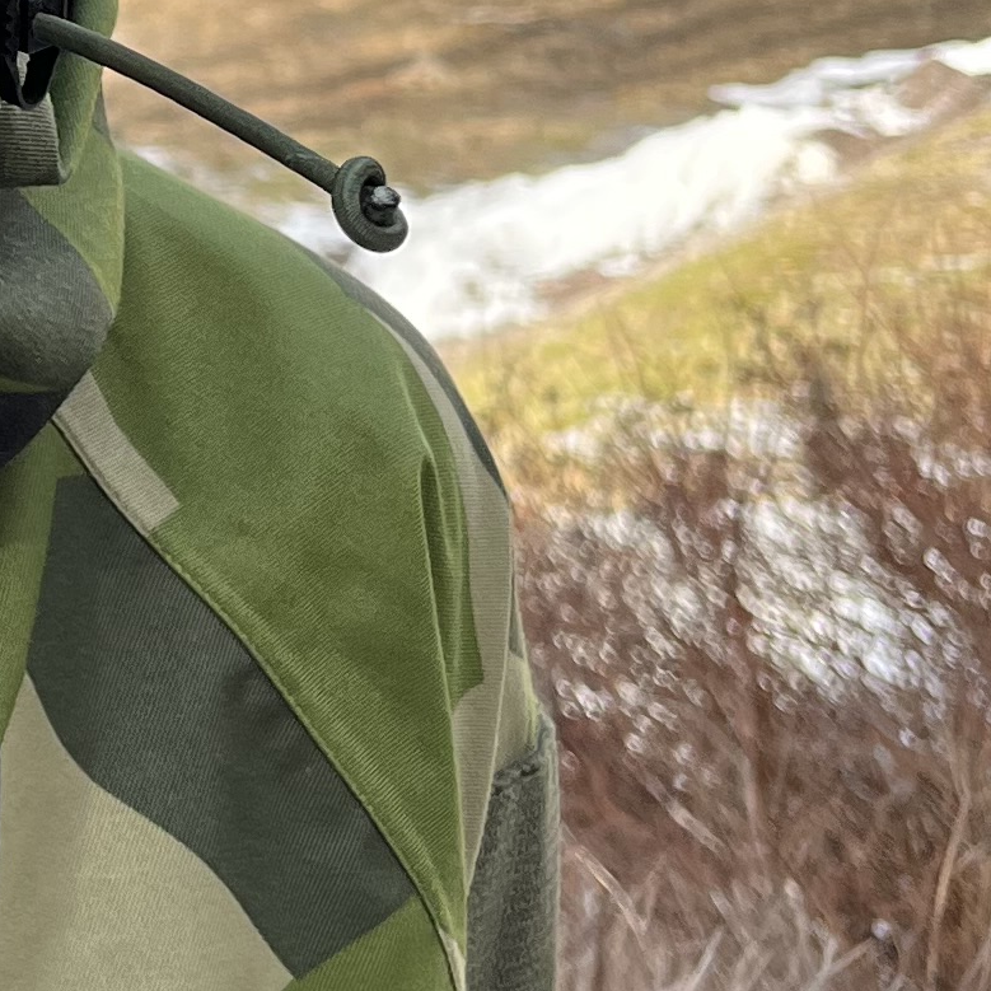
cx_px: -544
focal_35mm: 119
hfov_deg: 13.7
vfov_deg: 14.4
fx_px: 3854
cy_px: -64
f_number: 1.6
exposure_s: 1/1096
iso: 50
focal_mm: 5.1
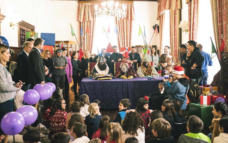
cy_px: 73
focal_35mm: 33
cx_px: 117
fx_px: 205
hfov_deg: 58.1
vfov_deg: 38.3
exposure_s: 1/160
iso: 1600
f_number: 3.2
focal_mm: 31
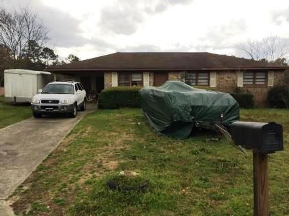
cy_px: 108
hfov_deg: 61.7
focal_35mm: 29
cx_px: 144
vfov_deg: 48.2
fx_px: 242
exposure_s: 1/1325
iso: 40
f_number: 2.2
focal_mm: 4.15
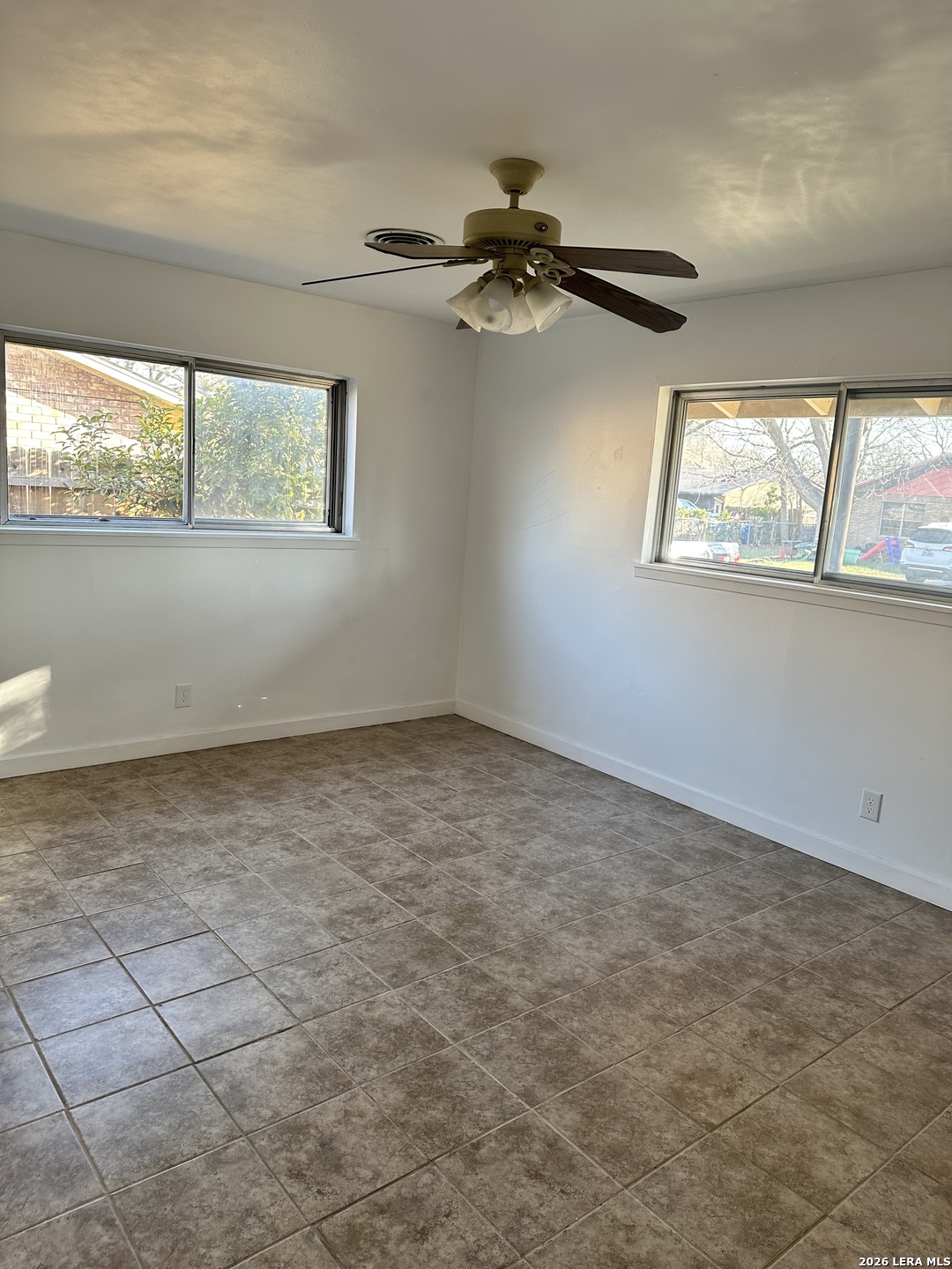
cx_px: 476
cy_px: 634
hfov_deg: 56.8
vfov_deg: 71.6
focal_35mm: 24
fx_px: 880
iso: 100
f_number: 1.78
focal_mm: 6.86
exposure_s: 1/125
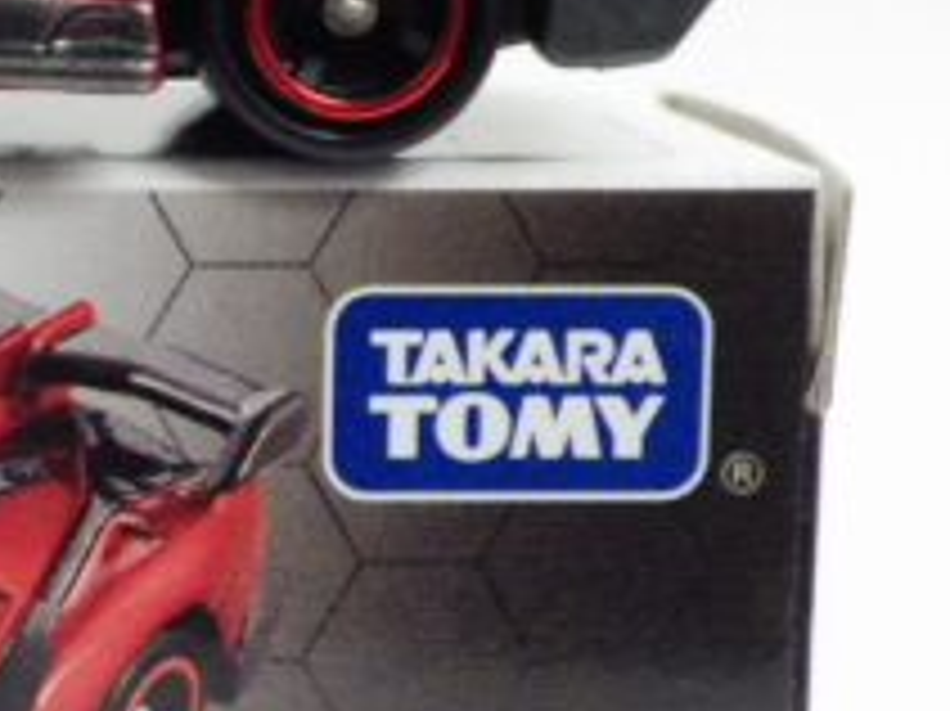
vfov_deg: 8.3
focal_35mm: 179
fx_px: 4910
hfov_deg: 10.7
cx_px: -441
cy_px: 284
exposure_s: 1/40
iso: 800
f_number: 4
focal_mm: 10.7
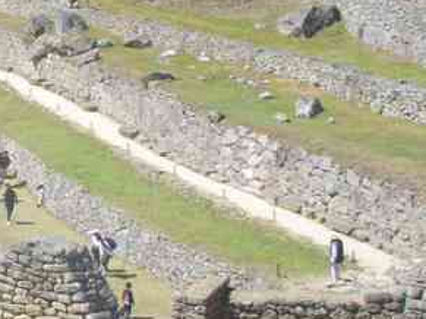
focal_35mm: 99
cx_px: -304
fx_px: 1218
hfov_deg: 16.9
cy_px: 4
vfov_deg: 14.7
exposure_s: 1/50
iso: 200
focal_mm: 20
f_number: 11
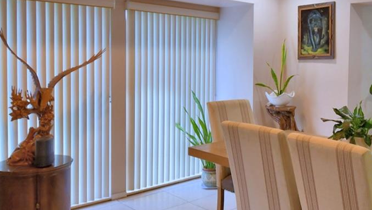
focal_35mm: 37
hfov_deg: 50.7
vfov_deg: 31.8
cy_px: 76
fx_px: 365
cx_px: 299
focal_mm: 10
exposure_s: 1/40
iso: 400
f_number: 4.5
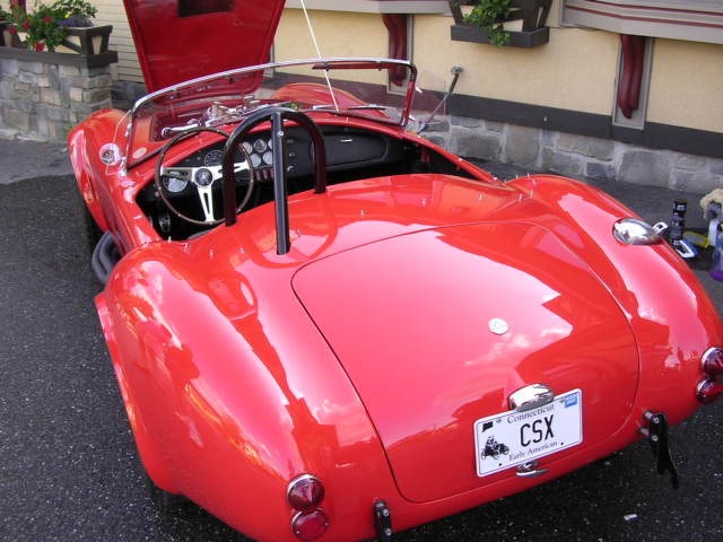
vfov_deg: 37.7
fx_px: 794
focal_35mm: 38
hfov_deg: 49.0
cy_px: 271
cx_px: 362
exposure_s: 1/116
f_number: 2.8
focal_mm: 5.8
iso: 100
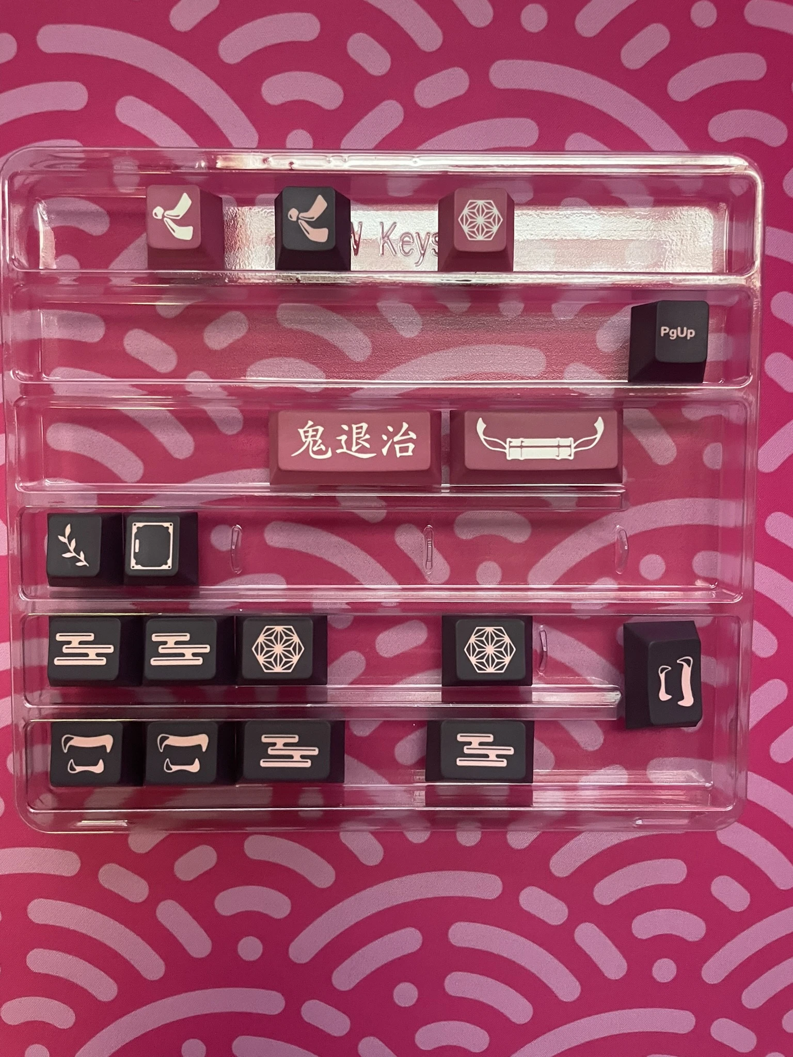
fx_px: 794
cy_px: 528
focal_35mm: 26
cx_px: 396
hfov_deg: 53.1
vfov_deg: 67.3
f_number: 1.6
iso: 640
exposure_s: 1/40
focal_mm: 4.2
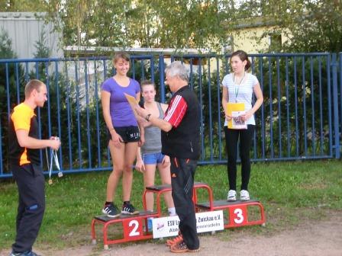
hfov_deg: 20.4
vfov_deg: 15.4
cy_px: 128
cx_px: 171
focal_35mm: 96
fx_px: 948
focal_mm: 17.06
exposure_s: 1/100
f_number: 5.3
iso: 250
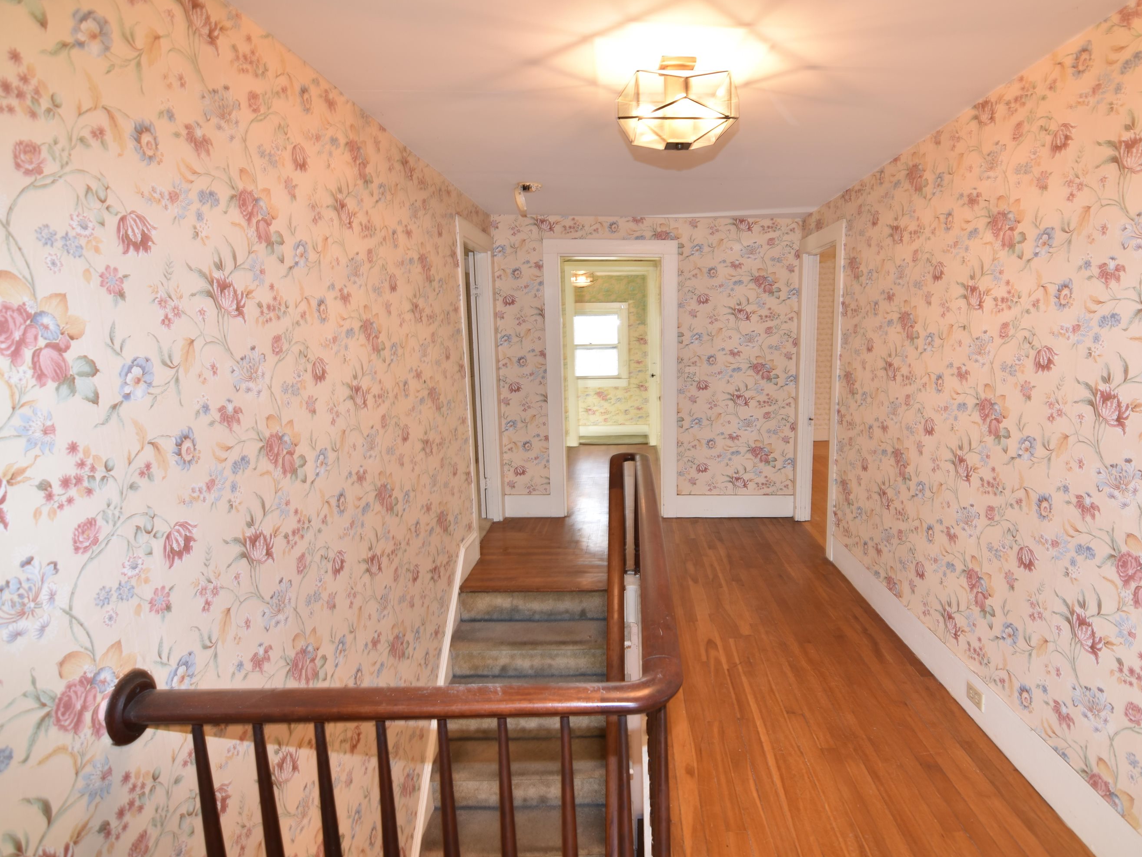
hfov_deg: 85.6
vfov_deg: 69.9
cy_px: 435
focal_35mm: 19
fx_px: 612
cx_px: 640
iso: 100
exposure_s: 1/6
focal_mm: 11
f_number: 5.6
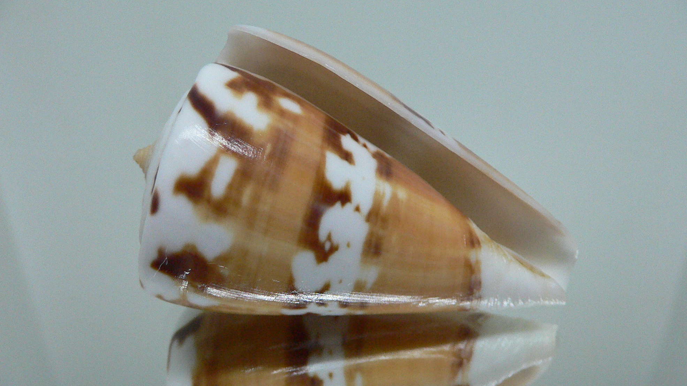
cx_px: 340
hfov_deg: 51.6
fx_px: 710
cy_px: 200
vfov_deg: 30.4
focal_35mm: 39
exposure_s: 1/60
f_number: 2.8
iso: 200
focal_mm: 4.6
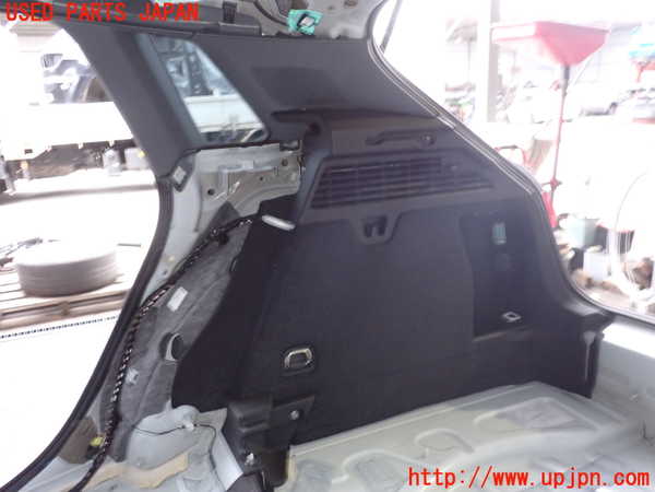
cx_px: 328
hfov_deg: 60.0
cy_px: 246
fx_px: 568
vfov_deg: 46.8
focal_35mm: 30
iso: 500
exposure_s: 1/30
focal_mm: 5.4
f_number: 2.3
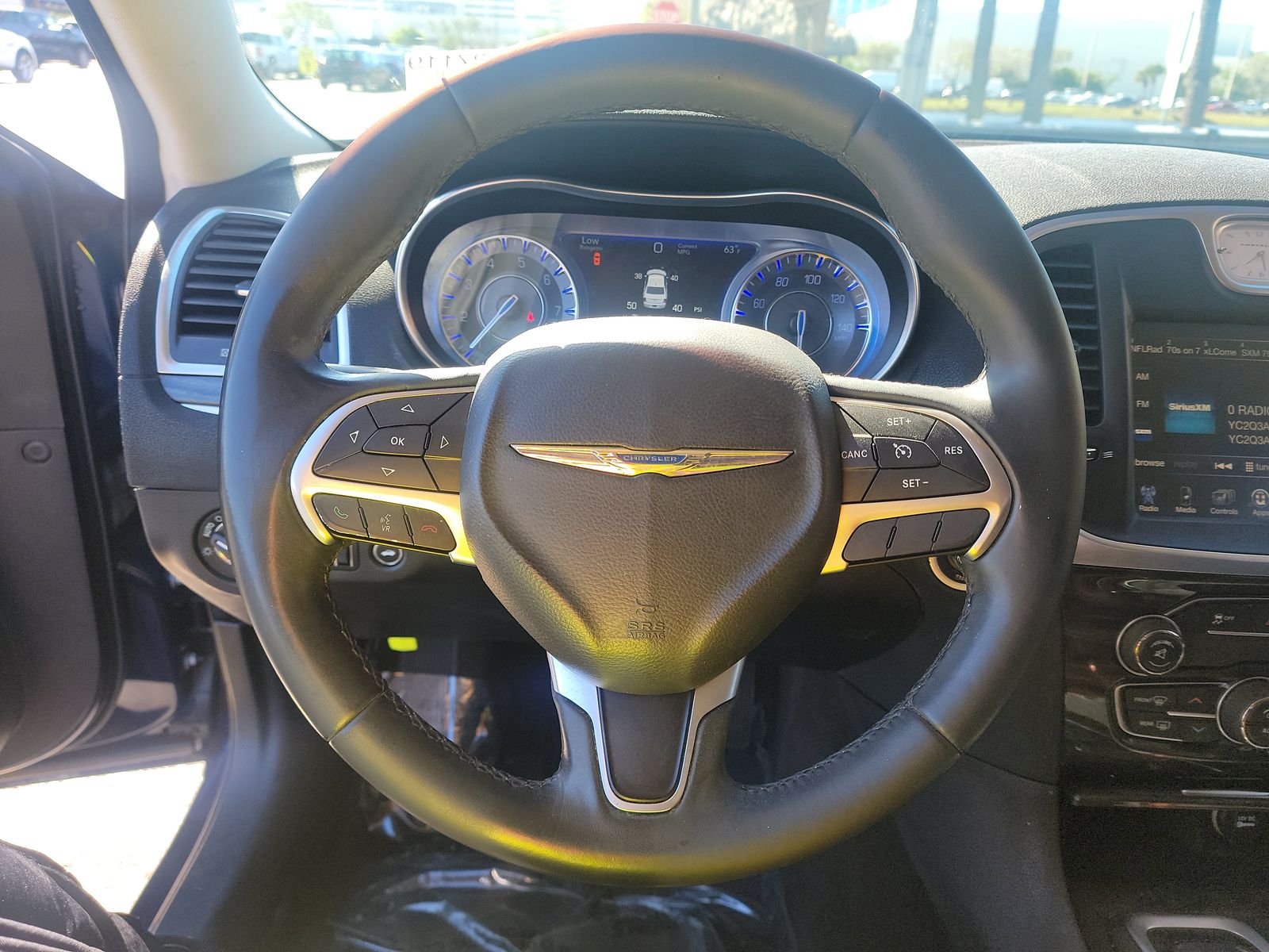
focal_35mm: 24
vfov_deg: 56.8
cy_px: 476
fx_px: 880
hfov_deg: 71.6
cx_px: 634
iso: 92
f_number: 1.8
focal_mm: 6.7
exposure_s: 1/119
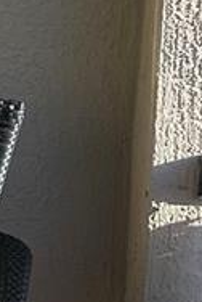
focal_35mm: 159
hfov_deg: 7.3
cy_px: 159
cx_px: -487
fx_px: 1333
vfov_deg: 12.9
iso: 80
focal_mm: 6.86
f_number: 1.78
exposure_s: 1/785
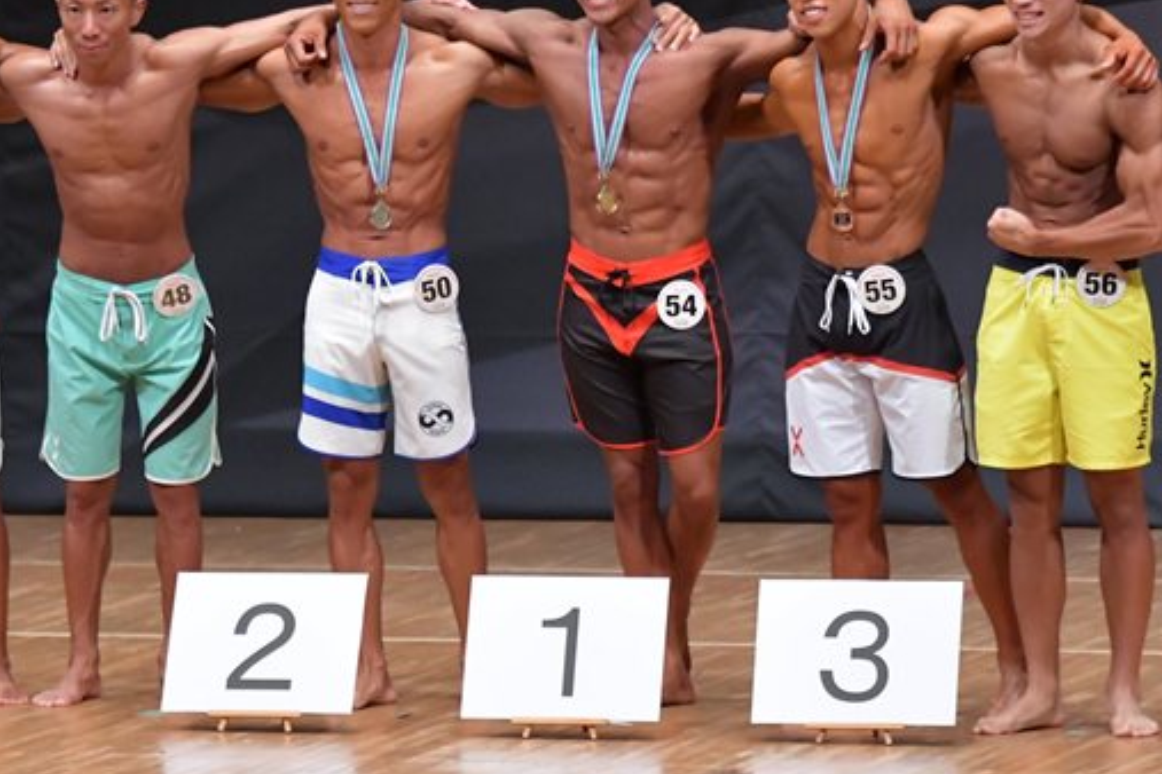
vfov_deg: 4.0
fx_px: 11103
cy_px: 275
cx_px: 476
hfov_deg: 6.0
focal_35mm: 344
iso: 6400
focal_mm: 150
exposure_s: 1/400
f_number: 5.6
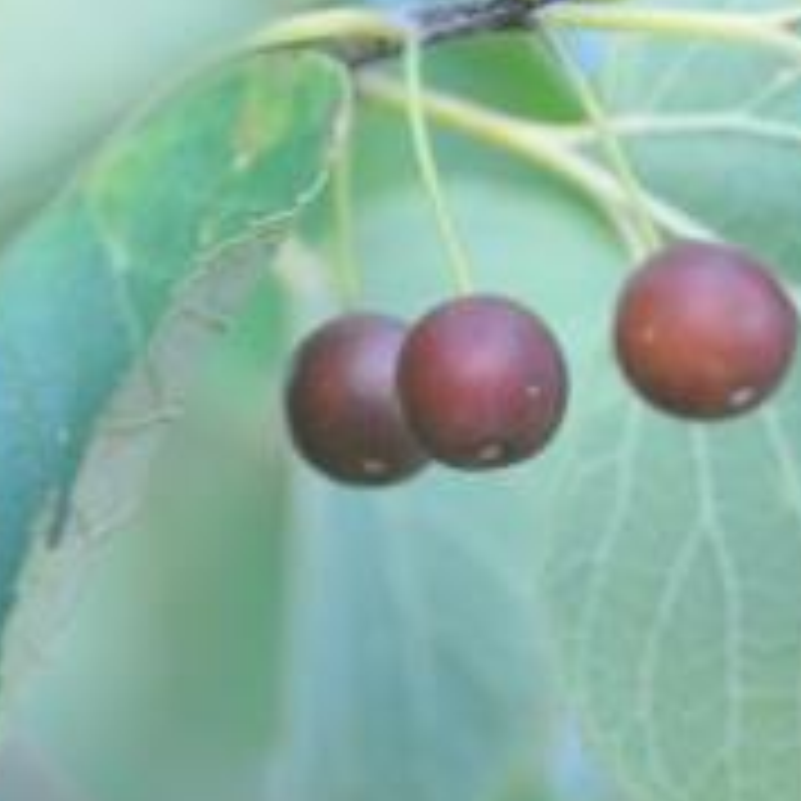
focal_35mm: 257
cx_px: 508
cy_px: 338
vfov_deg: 6.8
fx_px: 6728
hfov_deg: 6.8
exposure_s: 1/100
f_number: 5
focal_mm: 80
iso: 1000
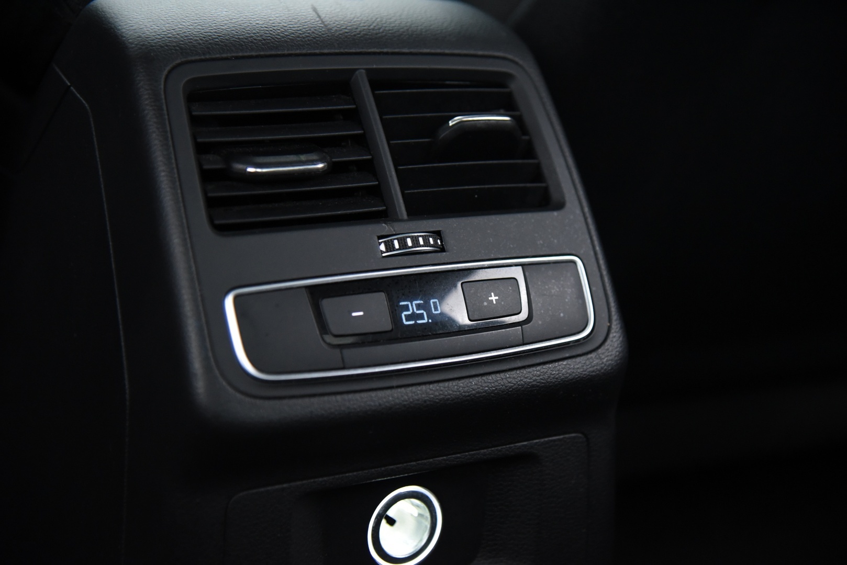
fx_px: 1647
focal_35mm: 70
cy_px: 282
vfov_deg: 19.5
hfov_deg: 28.8
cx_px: 424
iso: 4000
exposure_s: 1/15
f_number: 4
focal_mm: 70
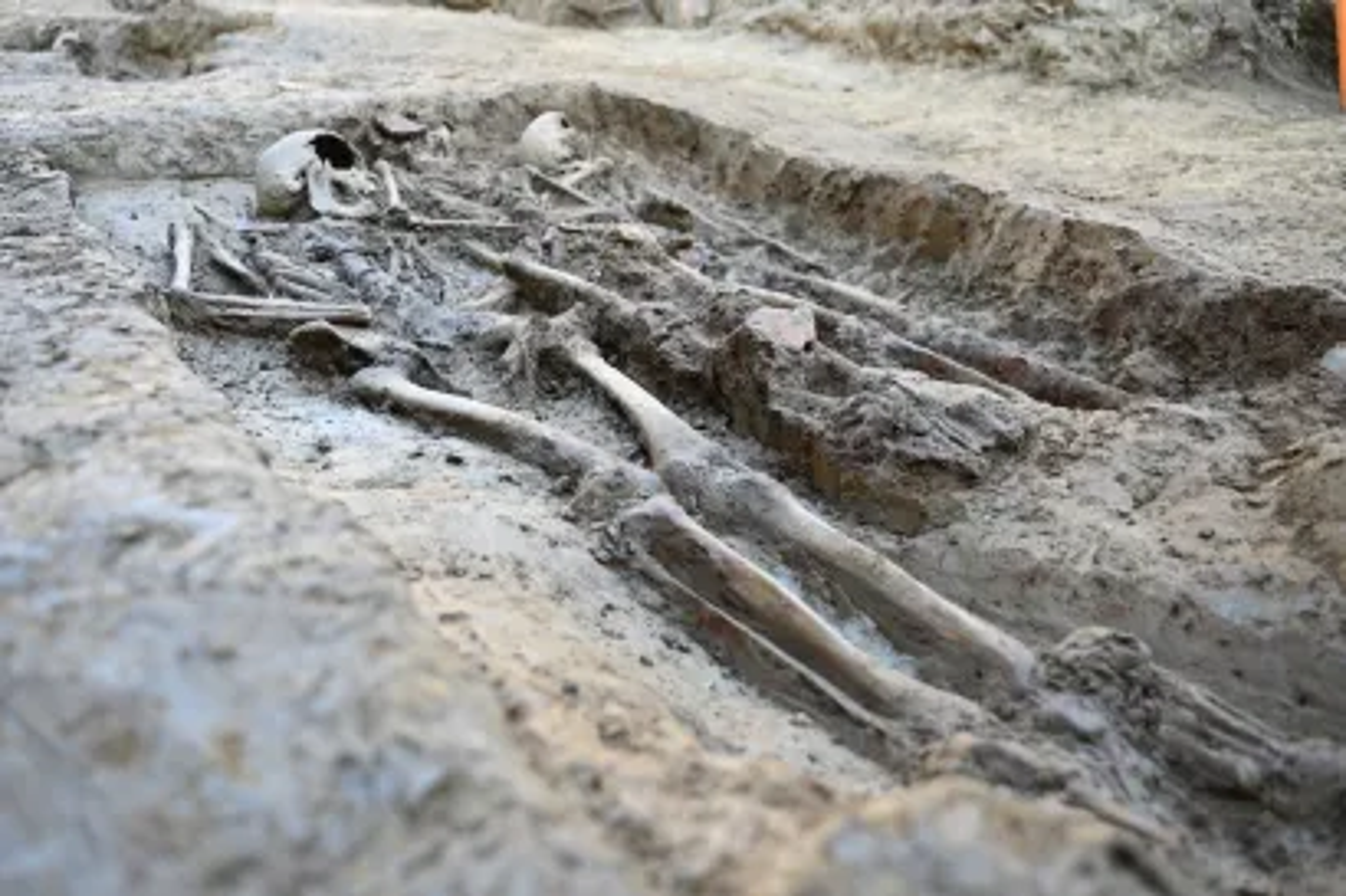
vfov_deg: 46.4
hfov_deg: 65.5
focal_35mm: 28
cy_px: 448
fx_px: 1046
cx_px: 673
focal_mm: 28
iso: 400
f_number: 2.8
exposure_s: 1/250
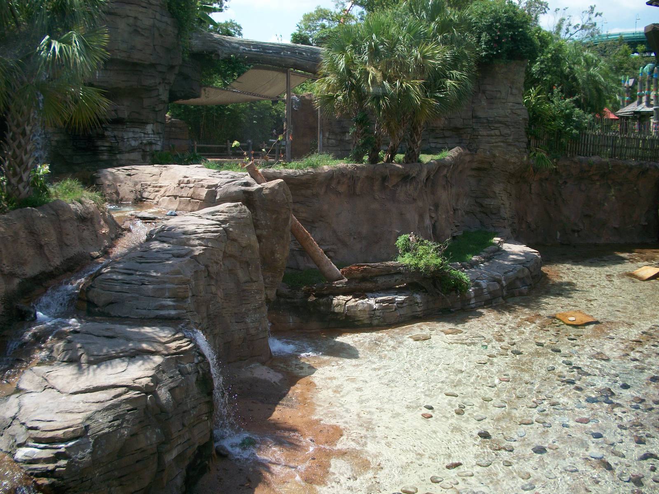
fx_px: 666
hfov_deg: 52.6
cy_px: 247
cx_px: 330
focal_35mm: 35
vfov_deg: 40.7
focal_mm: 6.3
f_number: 3.1
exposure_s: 1/500
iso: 80
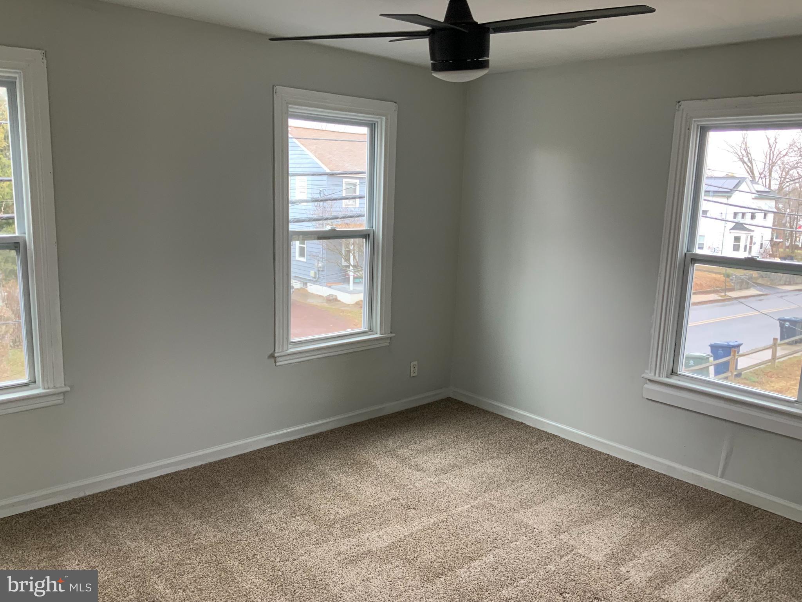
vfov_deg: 48.2
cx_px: 401
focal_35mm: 29
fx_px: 672
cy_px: 301
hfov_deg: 61.7
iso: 80
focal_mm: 3
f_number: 1.8
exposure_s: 1/60
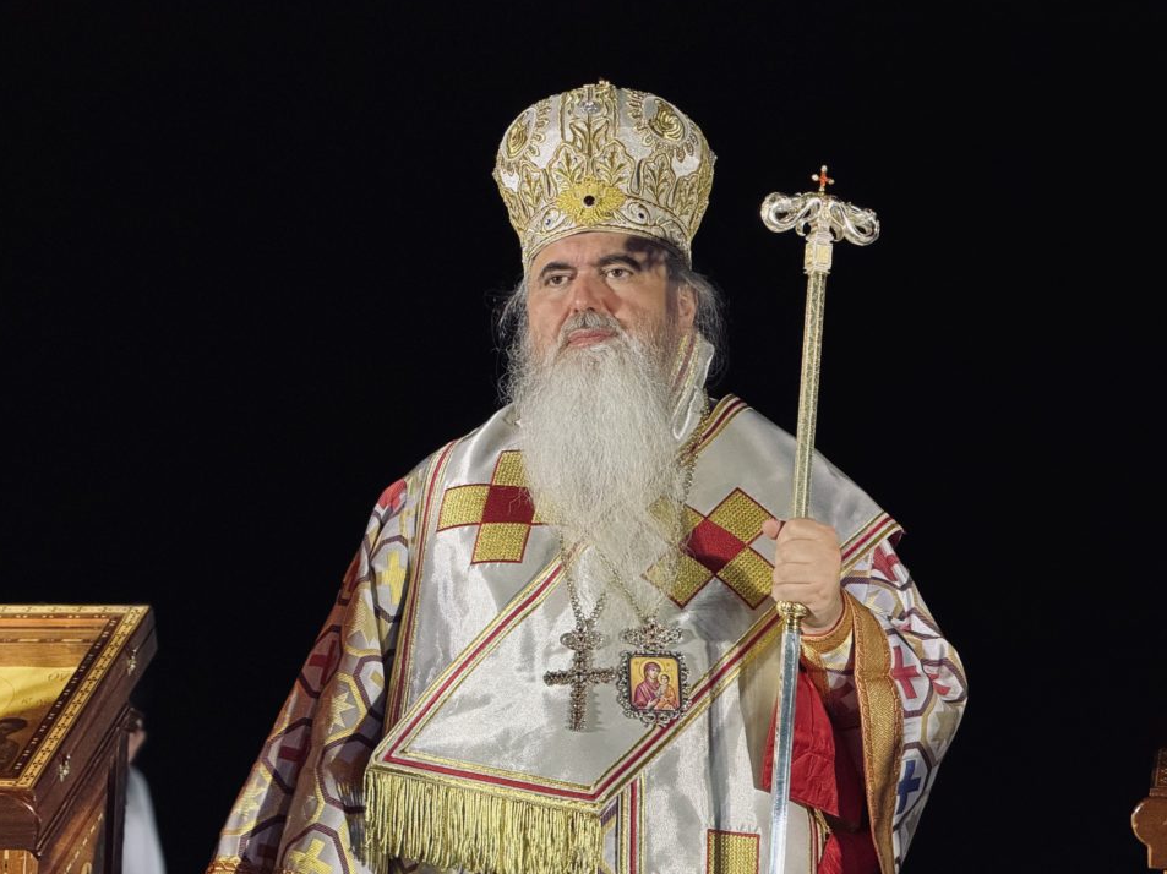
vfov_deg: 11.5
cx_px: 620
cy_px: 443
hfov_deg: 15.3
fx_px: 4347
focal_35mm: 129
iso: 500
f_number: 2.8
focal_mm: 15.66
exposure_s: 1/33
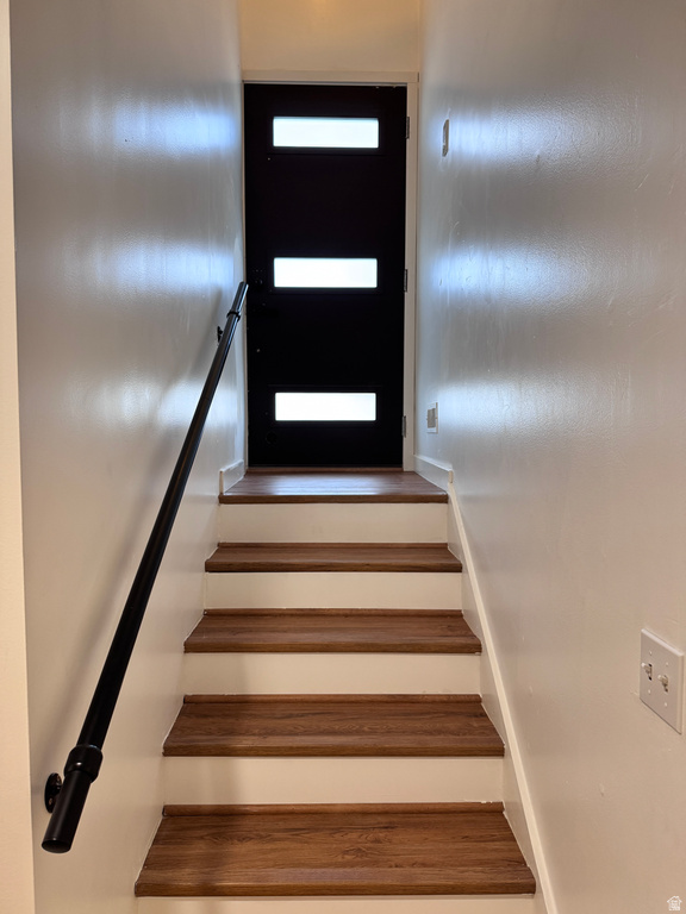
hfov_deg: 56.8
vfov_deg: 71.6
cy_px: 457
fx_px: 634
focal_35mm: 24
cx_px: 343
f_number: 1.78
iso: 200
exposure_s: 1/120
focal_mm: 6.76
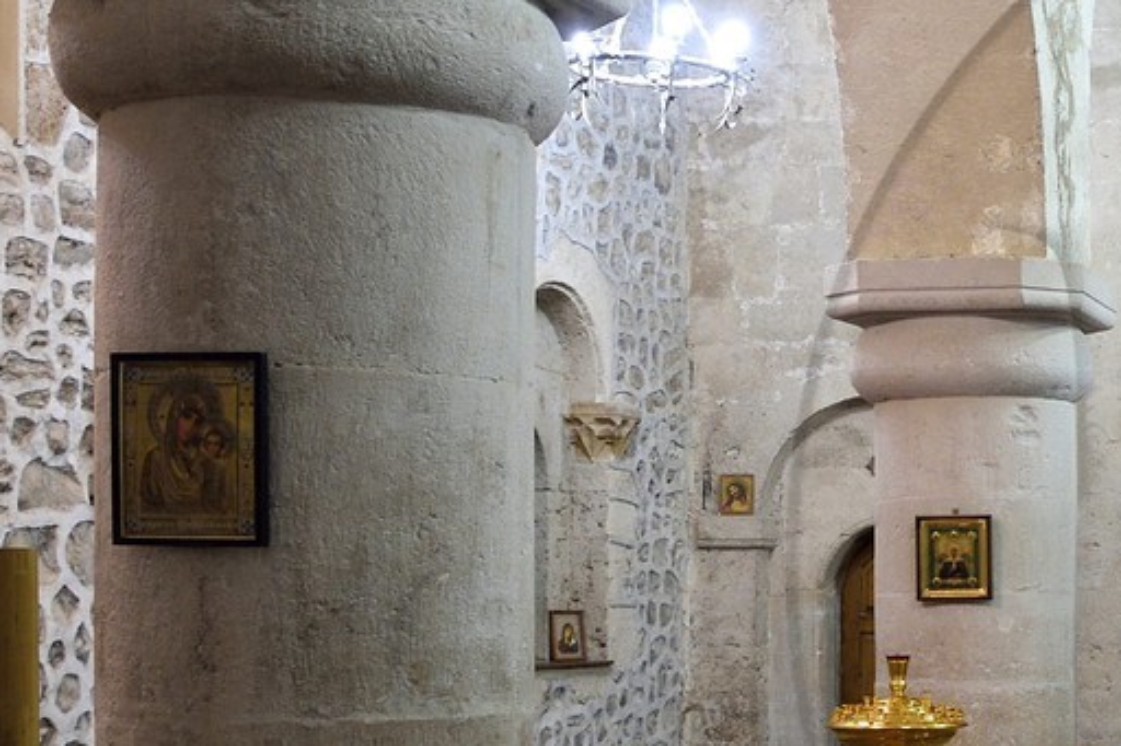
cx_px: 1592
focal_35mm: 75
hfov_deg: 22.9
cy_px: 568
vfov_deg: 18.0
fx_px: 2335
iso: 800
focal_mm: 24
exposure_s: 1/8
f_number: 5.6
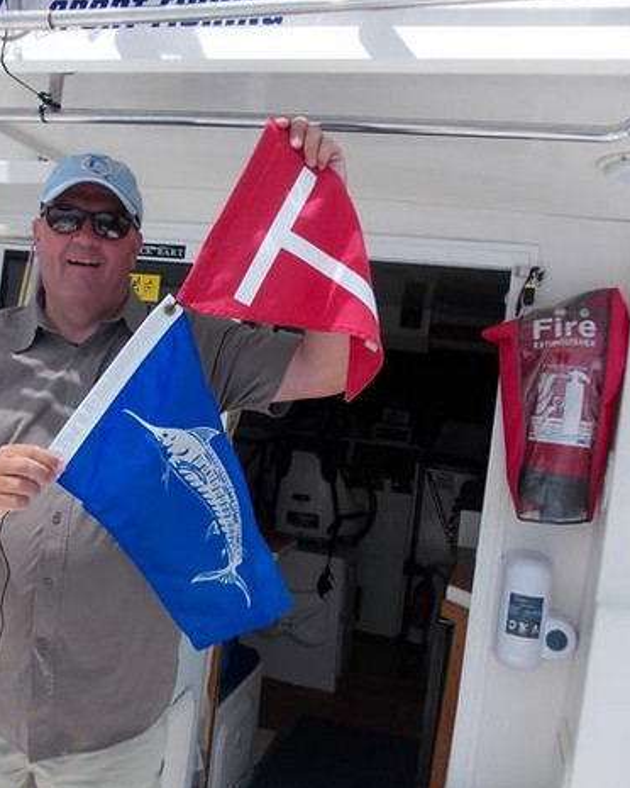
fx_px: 862
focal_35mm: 37
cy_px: 395
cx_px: 218
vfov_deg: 49.1
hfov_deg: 39.7
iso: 80
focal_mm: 4
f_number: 5.4
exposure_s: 1/320
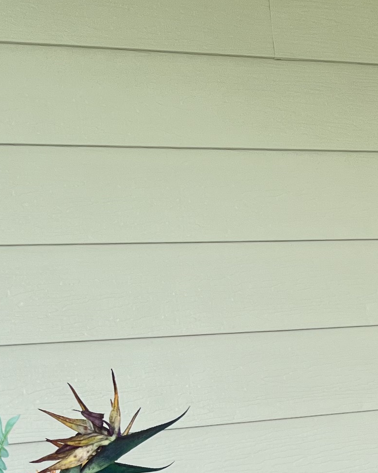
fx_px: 1468
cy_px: 495
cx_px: 520
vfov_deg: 17.8
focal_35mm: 105
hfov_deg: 14.0
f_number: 1.5
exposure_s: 1/147
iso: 40
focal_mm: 5.7
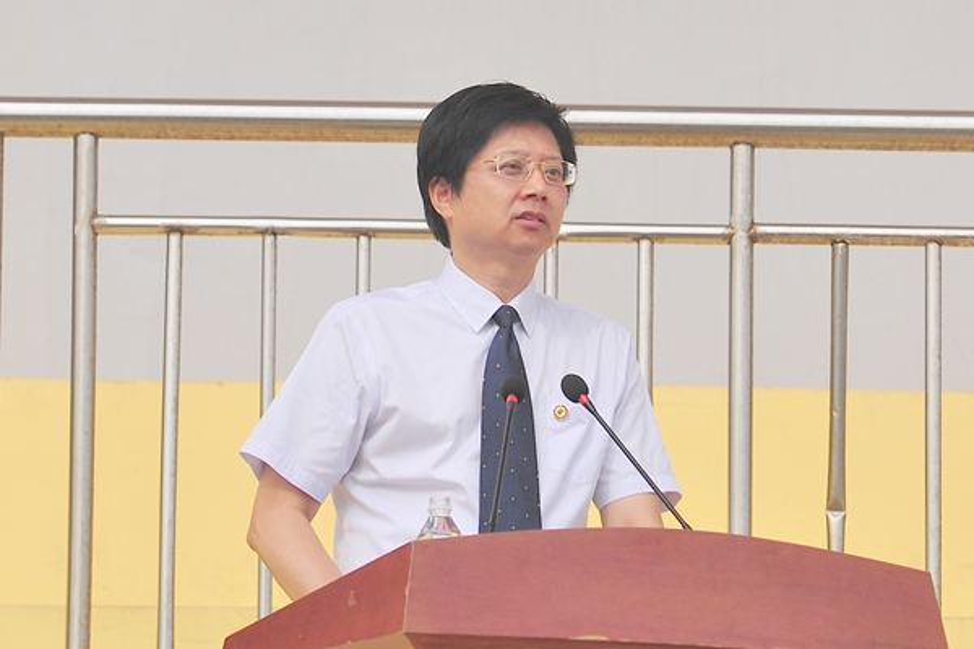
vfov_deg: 6.9
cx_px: 487
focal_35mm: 200
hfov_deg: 10.3
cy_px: 324
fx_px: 5411
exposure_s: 1/2000
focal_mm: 200
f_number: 5.6
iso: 400
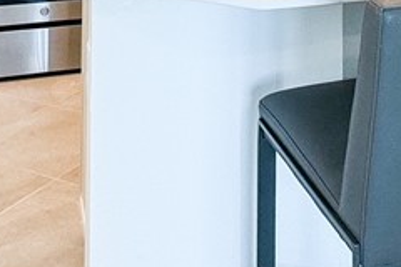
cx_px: 378
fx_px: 691
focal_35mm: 62
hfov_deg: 30.6
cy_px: -62
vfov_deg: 20.4
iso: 160
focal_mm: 2.22
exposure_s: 1/120
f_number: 2.2
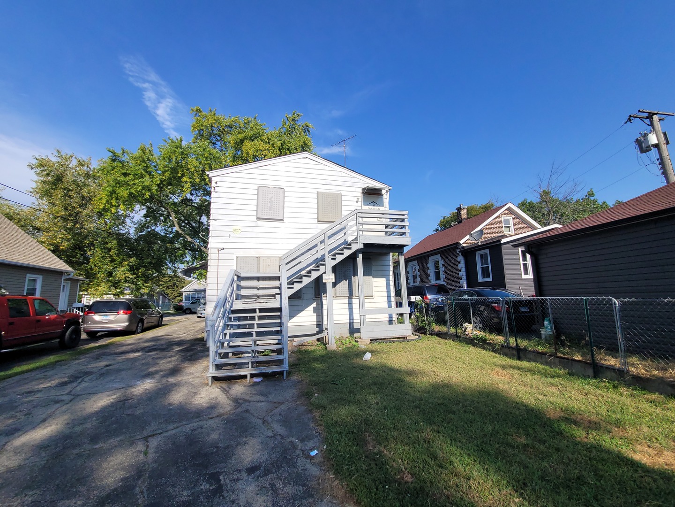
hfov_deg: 106.2
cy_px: 254
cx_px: 338
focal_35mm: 13
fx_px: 253
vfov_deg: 89.9
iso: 50
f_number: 2.2
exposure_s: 1/1804
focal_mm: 2.2
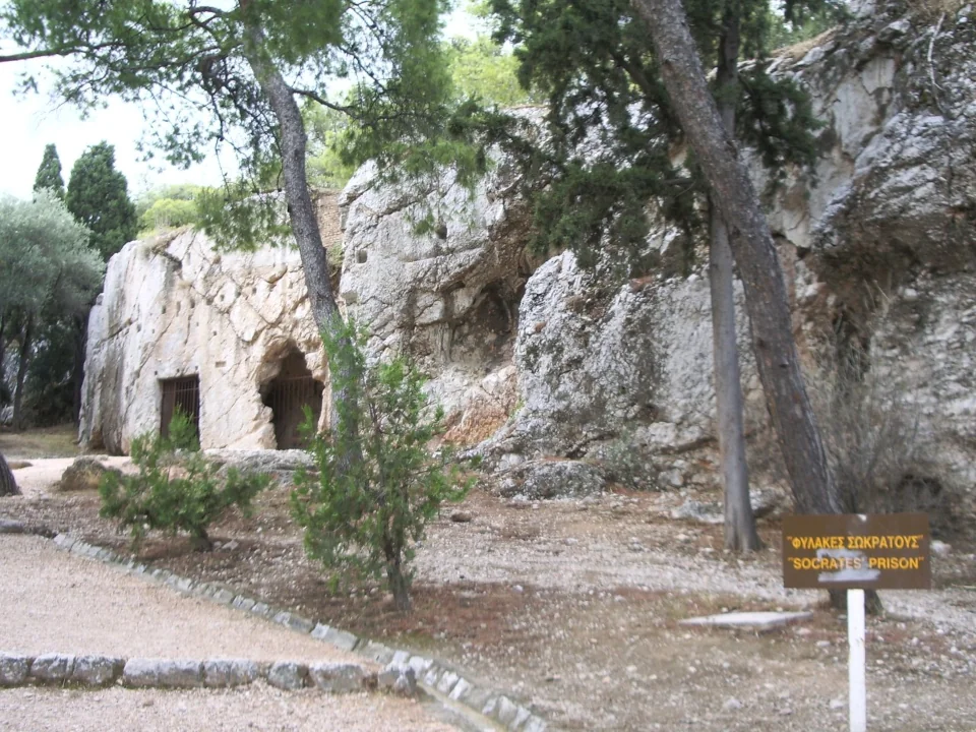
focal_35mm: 41
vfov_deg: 35.1
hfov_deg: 45.8
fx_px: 1156
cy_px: 366
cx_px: 488
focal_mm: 6.8
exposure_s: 1/125
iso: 50
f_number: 2.8
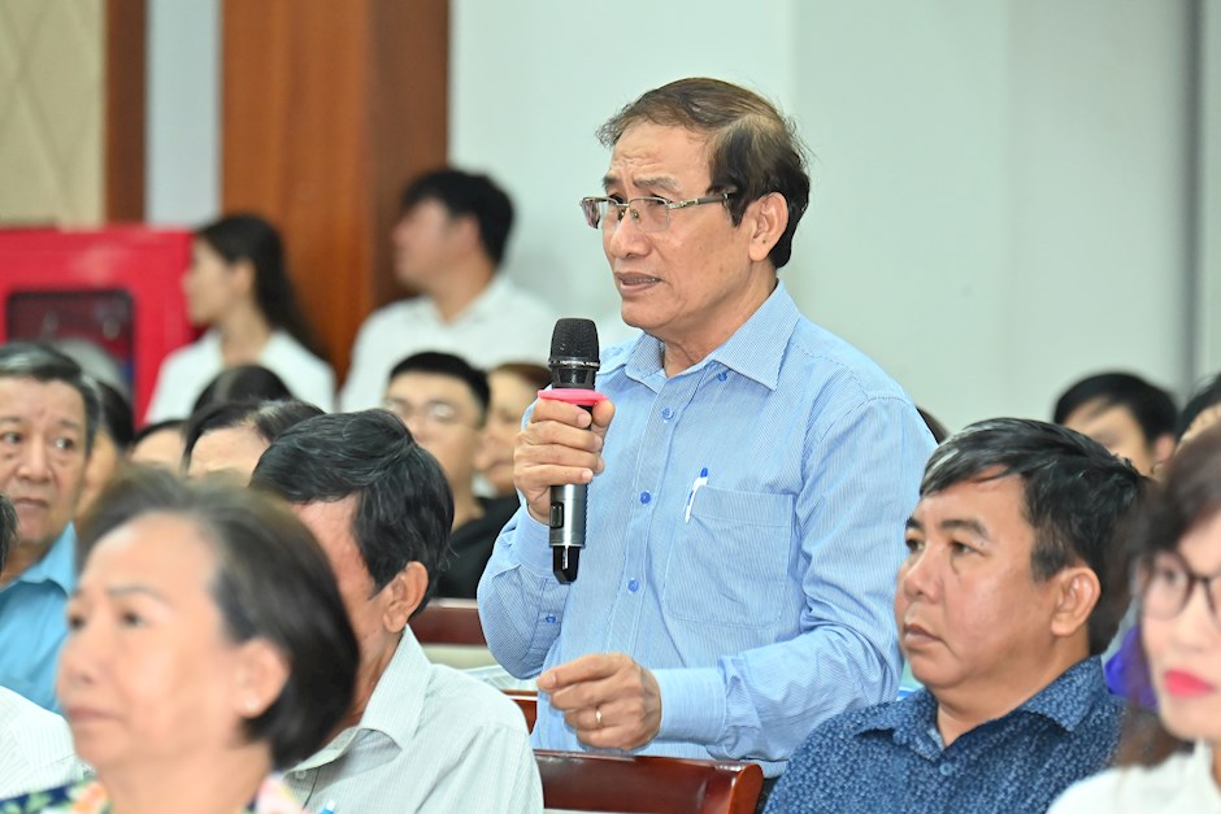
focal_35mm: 230
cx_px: 610
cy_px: 407
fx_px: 7801
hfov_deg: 8.9
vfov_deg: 6.0
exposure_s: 1/250
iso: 8000
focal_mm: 230
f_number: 6.3
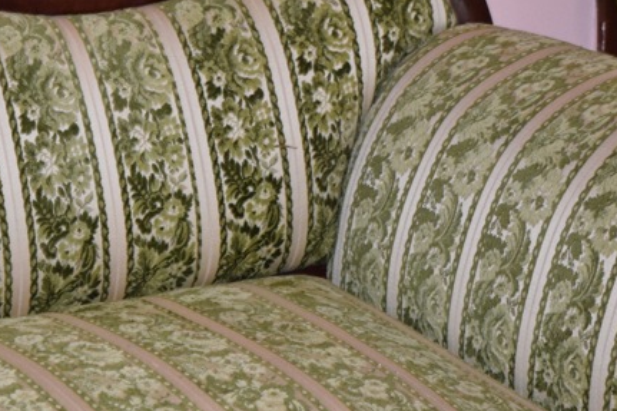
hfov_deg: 11.4
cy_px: 473
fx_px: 3101
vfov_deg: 7.5
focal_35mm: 181
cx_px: 239
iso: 3200
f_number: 5.6
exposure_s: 1/60
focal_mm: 52
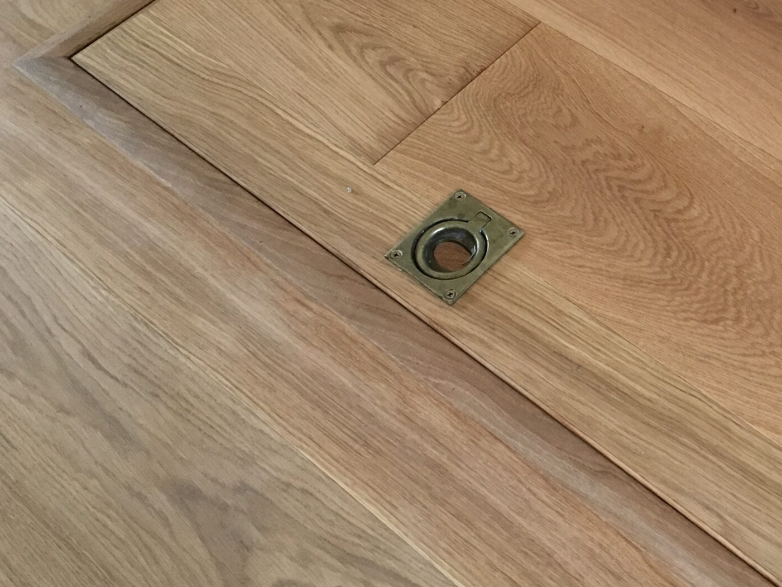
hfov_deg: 34.7
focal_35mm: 53
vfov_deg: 27.4
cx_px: 658
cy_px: 199
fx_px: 1197
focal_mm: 4.15
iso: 160
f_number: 2.2
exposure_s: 1/33
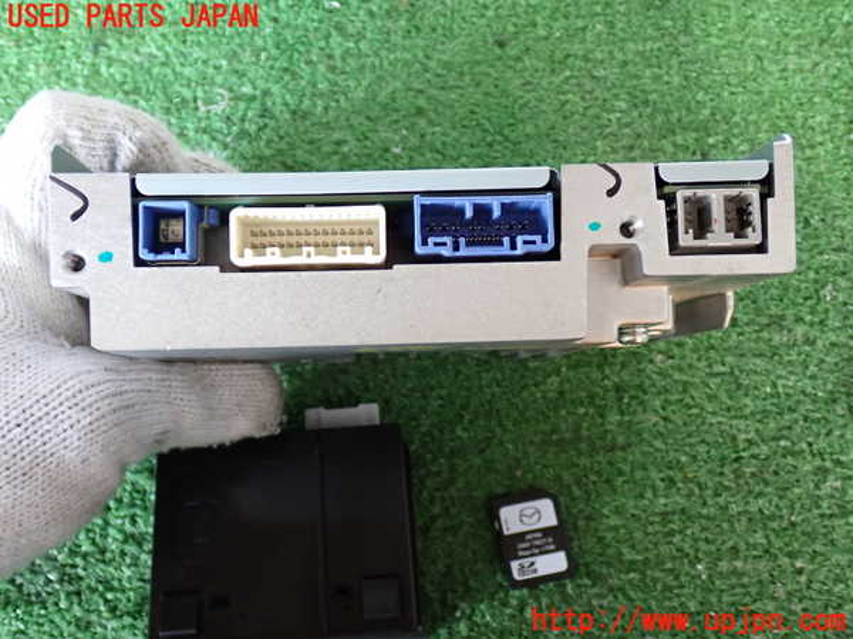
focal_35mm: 38
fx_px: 936
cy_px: 320
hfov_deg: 49.0
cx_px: 426
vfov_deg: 37.7
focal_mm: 6.83
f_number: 2.7
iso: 400
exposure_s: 1/40
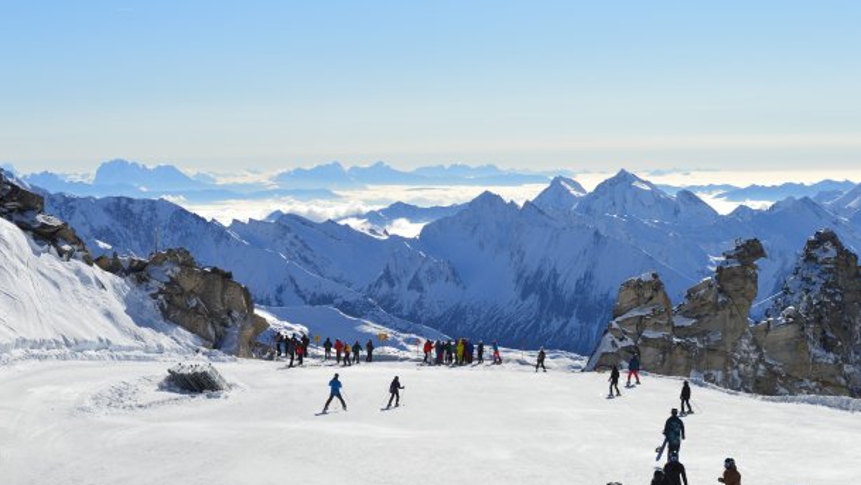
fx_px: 1873
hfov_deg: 25.9
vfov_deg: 14.8
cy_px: 217
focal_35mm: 82
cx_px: 430
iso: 160
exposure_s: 1/500
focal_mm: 52
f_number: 11
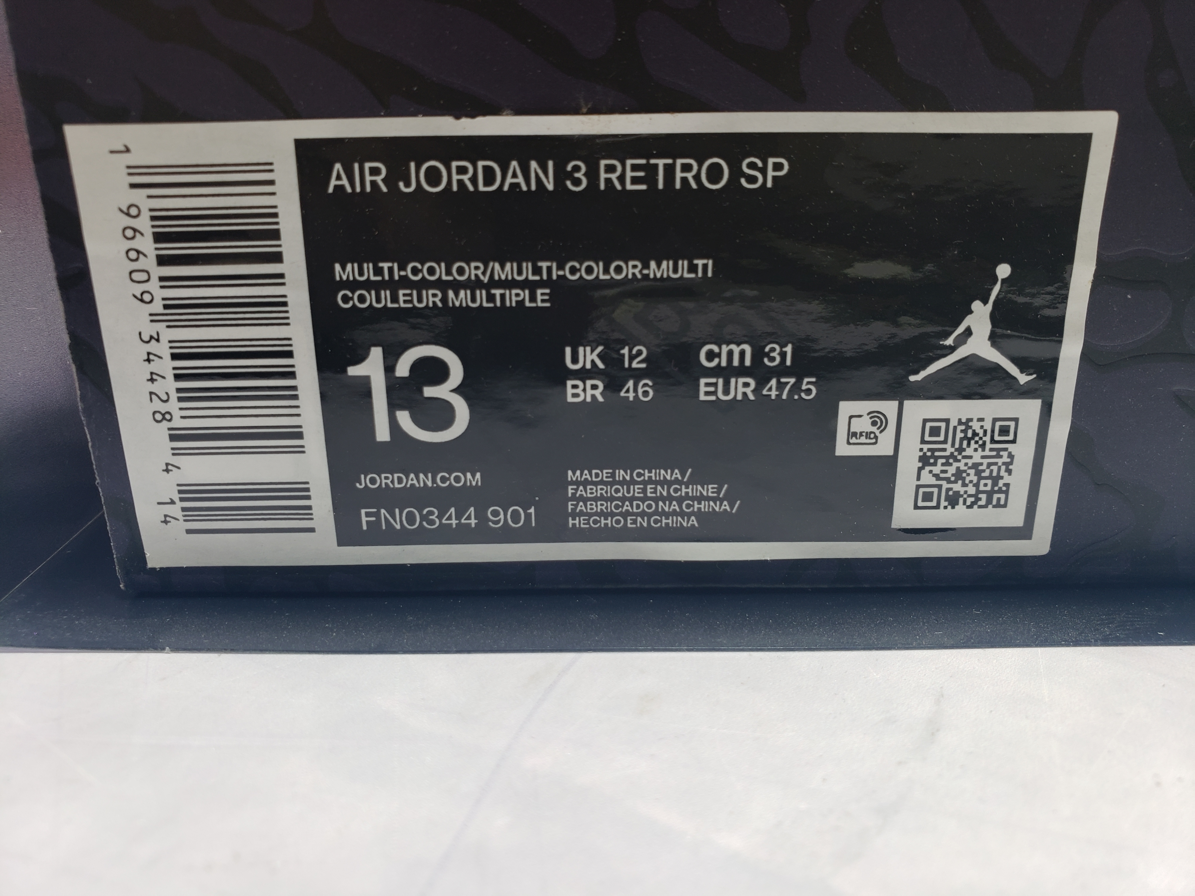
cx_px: 598
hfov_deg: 67.3
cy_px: 448
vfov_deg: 53.1
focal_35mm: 26
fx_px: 898
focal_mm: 4.3
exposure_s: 1/100
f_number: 1.5
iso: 64
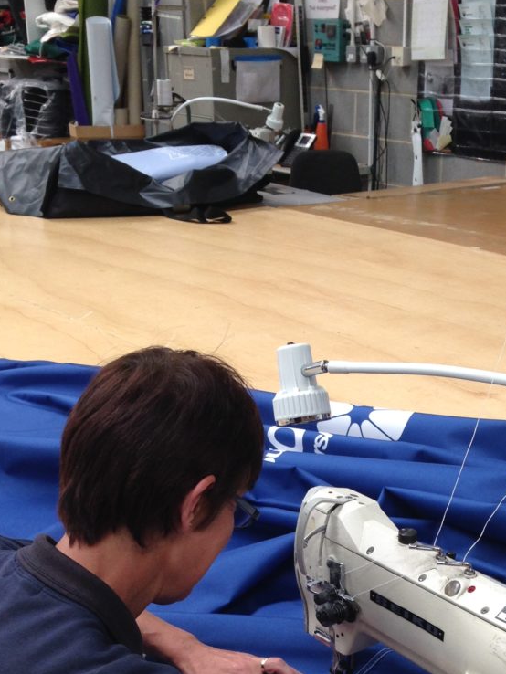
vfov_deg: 30.6
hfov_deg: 23.9
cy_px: 569
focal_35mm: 61
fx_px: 1188
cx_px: 330
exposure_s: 1/120
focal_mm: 4.12
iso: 80
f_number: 2.4
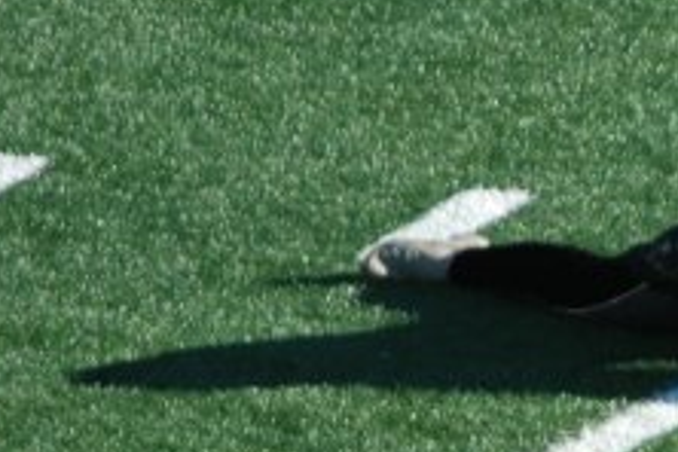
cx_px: 1032
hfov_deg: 1.0
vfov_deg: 0.6
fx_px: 40733
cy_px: 232
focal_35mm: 2163
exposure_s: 1/320
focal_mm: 400
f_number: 5.6
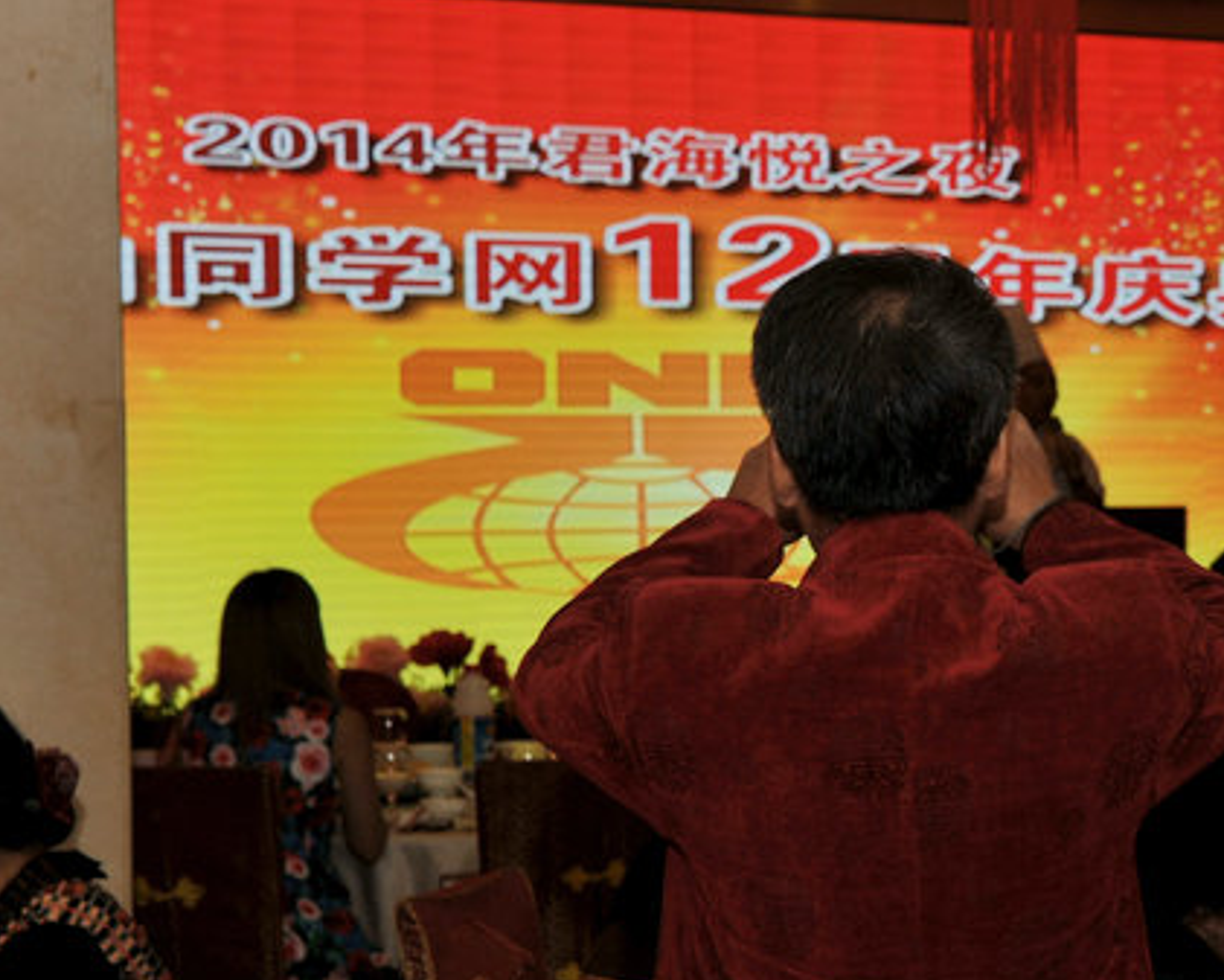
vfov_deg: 13.5
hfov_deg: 16.3
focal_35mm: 114
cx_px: 1369
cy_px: 635
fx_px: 4131
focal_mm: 50
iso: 320
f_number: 8
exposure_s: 1/80
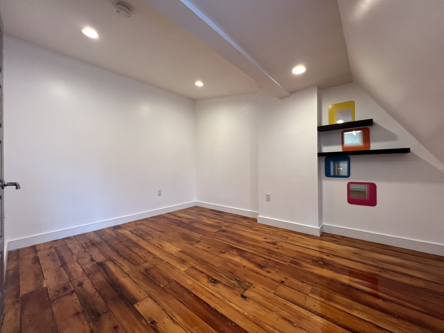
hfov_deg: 106.2
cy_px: 166
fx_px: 167
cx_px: 222
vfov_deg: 89.9
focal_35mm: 13
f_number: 1.8
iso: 200
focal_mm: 1.57
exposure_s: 1/120
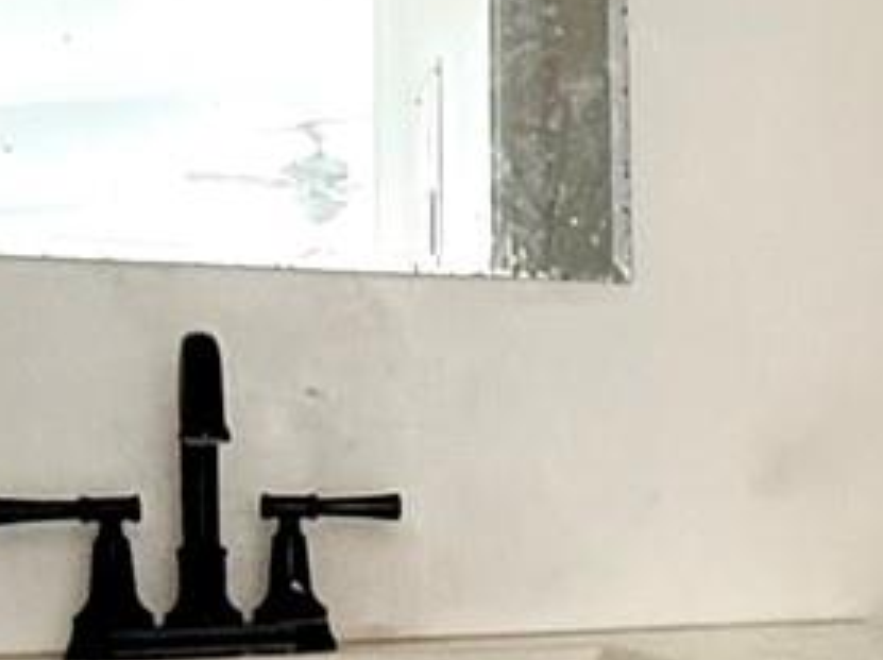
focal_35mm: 81
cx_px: 1393
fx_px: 2064
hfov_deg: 20.1
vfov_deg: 18.0
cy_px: 536
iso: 1000
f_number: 2.2
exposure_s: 1/60
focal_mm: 2.22
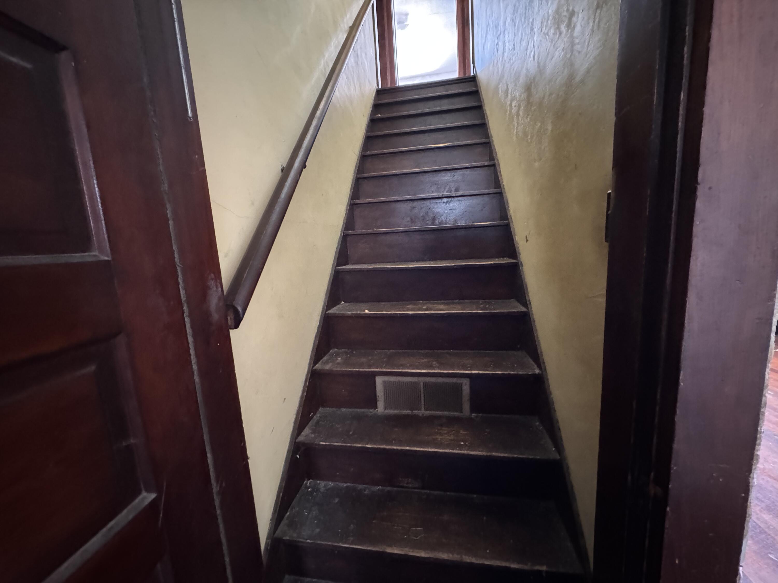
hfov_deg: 102.1
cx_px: 389
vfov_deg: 85.7
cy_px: 292
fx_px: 315
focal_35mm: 14
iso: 1600
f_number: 2.2
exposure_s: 1/32
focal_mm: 2.22
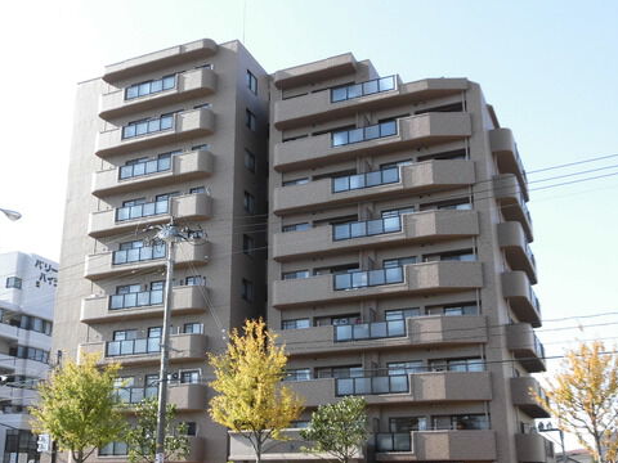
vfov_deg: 35.8
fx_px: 714
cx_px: 281
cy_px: 277
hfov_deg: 46.7
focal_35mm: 40
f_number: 3.5
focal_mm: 5.81
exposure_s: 1/320
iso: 100
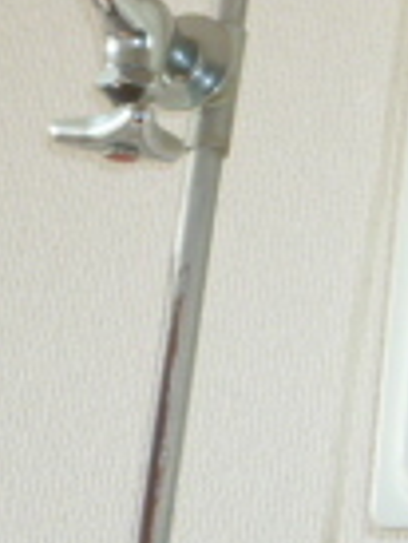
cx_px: 765
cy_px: 0
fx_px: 1836
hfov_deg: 11.6
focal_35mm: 117
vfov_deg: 16.5
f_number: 2.8
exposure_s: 1/100
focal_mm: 4.5
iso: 100
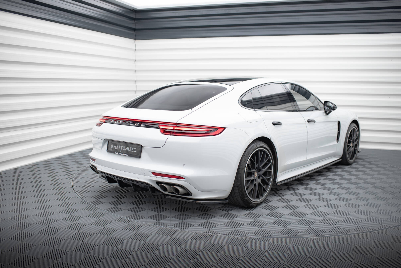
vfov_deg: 37.9
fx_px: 390
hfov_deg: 54.4
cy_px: 134
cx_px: 200
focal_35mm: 35
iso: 500
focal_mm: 35
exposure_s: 1/160
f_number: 2.5
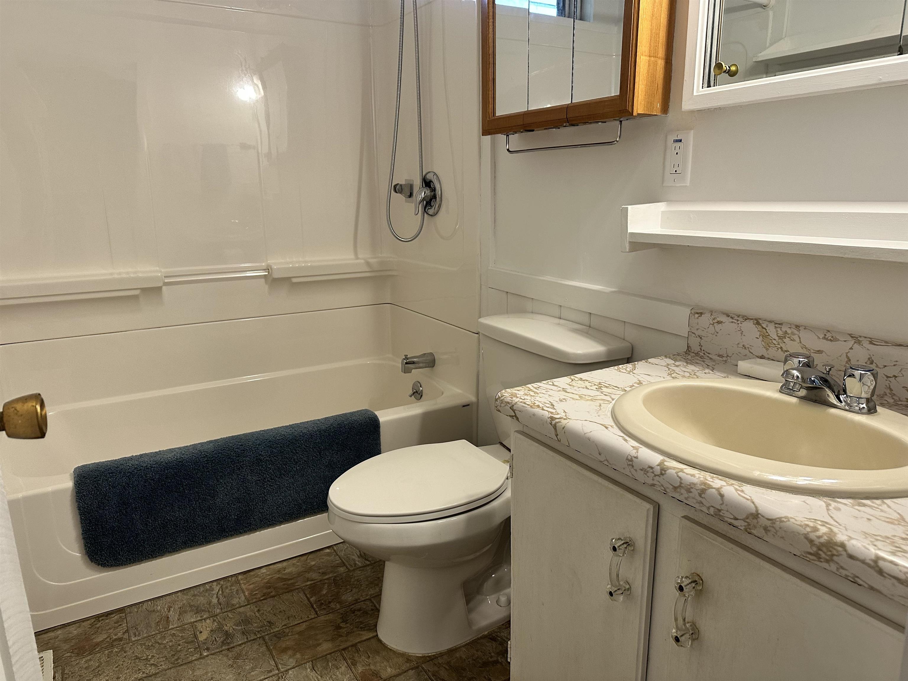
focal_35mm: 24
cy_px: 340
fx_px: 630
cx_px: 454
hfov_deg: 71.6
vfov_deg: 56.8
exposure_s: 1/120
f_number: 1.78
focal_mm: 6.86
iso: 200
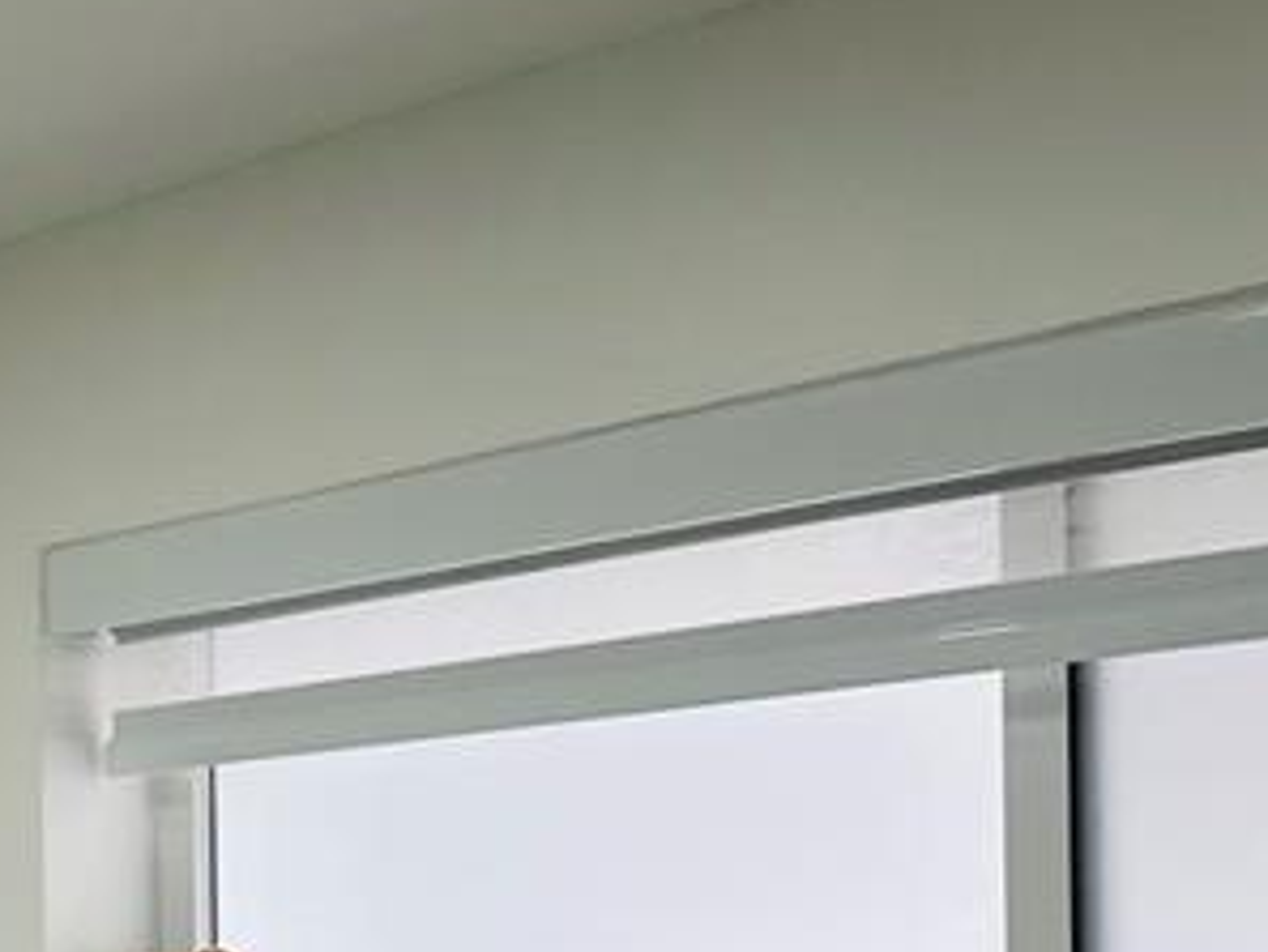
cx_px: -248
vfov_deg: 14.9
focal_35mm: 97
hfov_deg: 19.1
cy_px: 1067
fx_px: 3555
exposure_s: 1/638
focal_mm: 6.86
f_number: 1.78
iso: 80
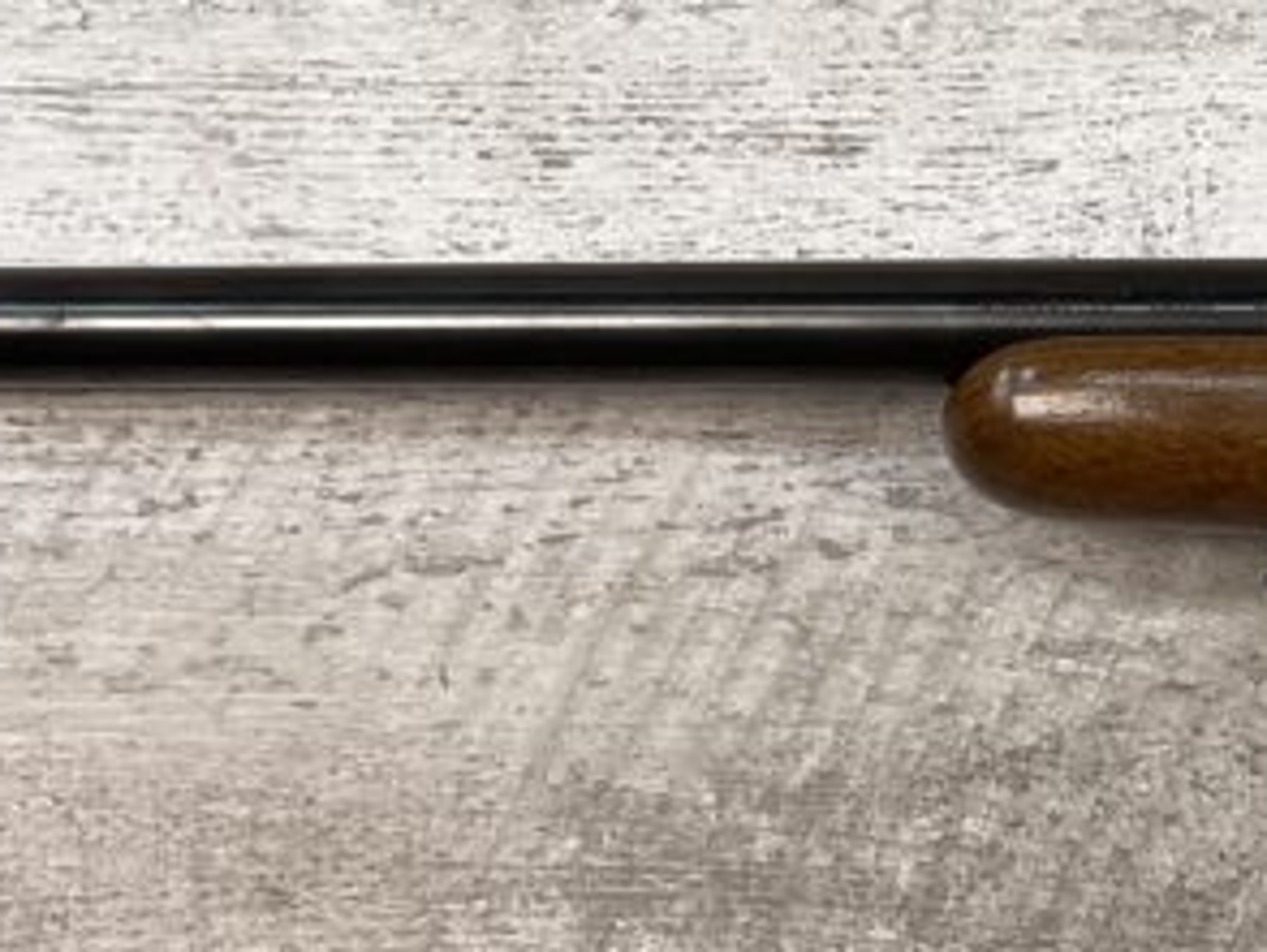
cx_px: 1392
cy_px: 194
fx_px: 3700
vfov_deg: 14.6
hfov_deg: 18.7
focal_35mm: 101
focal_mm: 3
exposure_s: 1/276
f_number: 1.8
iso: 16
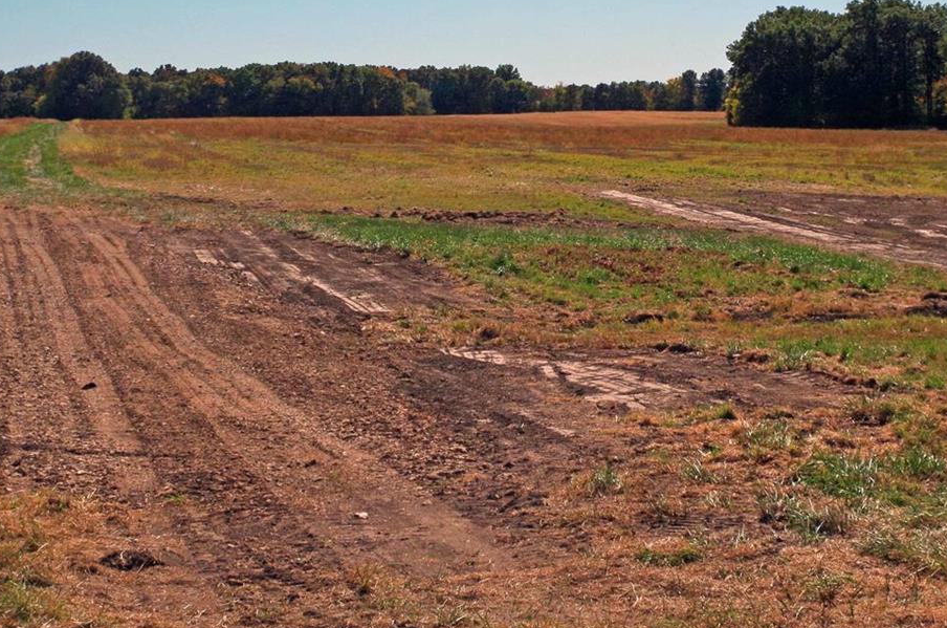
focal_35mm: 69
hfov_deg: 29.3
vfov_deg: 19.3
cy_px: 81
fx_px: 1812
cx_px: 522
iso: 200
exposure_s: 1/1000
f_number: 10
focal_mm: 26.25
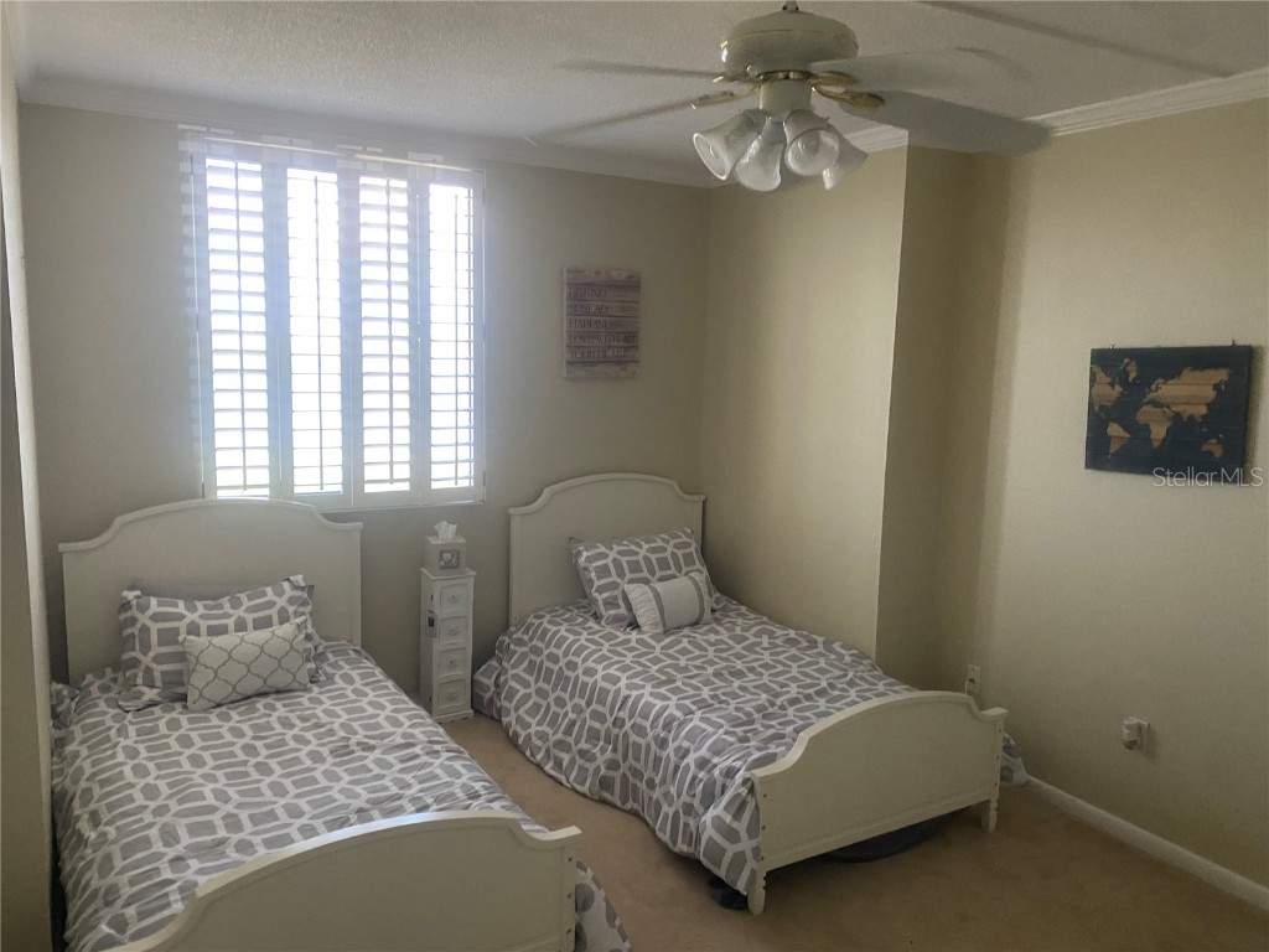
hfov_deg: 67.3
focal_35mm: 26
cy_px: 476
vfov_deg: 53.1
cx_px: 634
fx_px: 953
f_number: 1.8
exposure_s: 1/60
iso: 250
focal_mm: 4.25
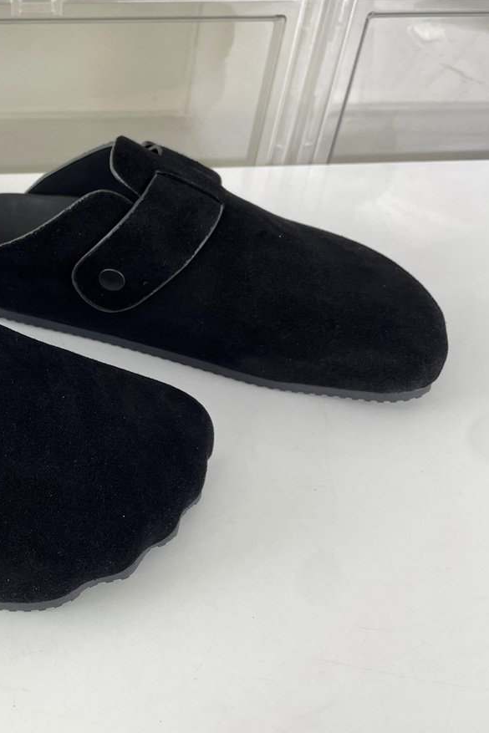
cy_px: 360
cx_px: 24
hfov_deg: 33.5
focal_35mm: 37
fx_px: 754
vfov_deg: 51.9
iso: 100
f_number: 1.6
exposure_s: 1/100
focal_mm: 4.2
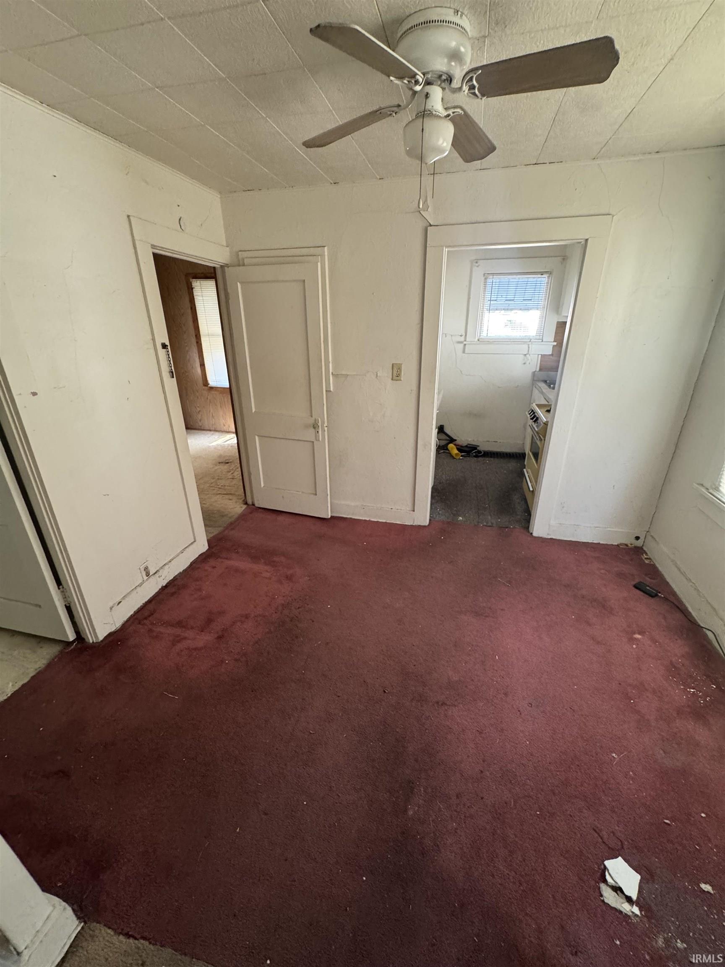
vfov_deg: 102.1
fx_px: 391
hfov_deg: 85.7
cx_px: 362
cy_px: 484
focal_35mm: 14
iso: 400
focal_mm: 2.22
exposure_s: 1/60
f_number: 2.2
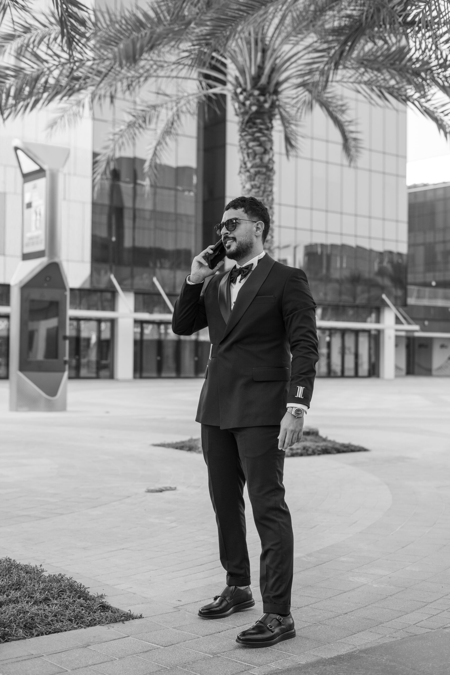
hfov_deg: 27.0
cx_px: 225
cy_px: 338
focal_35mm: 50
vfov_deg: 39.6
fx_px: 937
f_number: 3.5
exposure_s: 1/250
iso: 500
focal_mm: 50
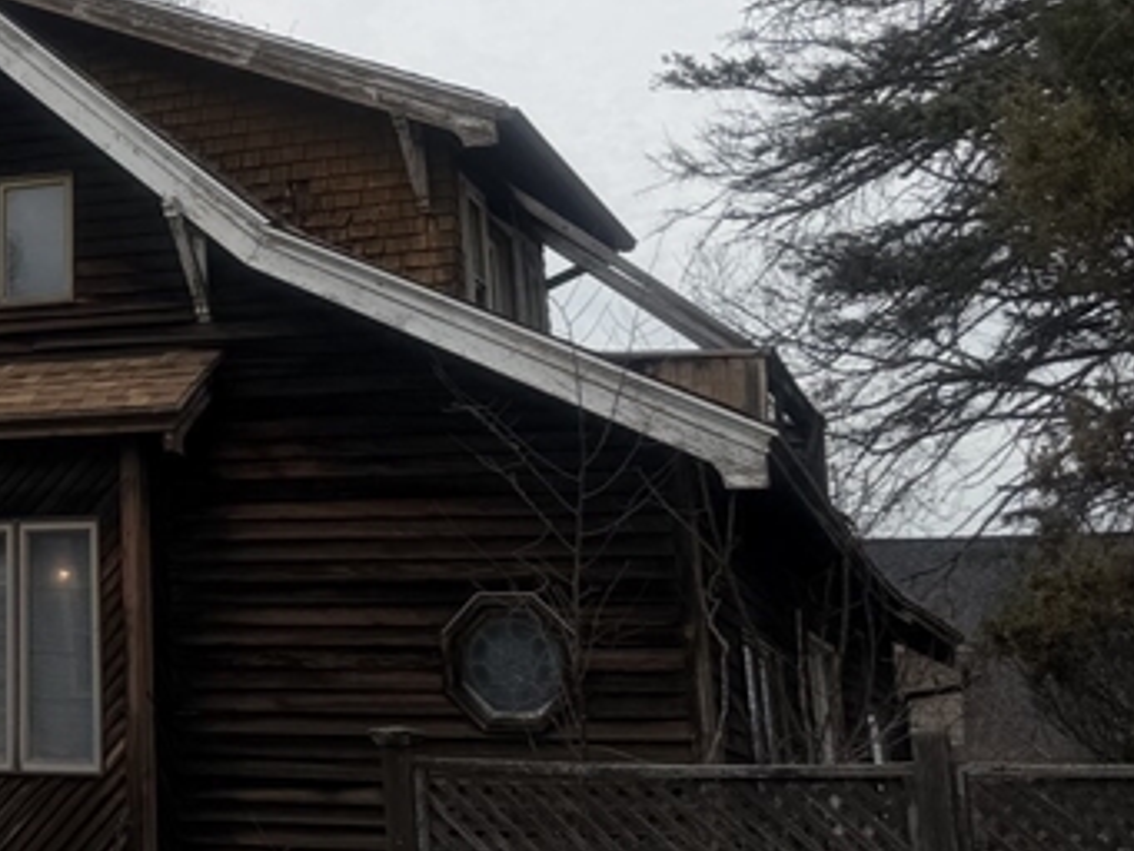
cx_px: -213
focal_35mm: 72
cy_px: 33
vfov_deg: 19.9
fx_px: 2360
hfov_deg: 24.6
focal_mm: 6.76
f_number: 1.78
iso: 80
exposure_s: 1/2370
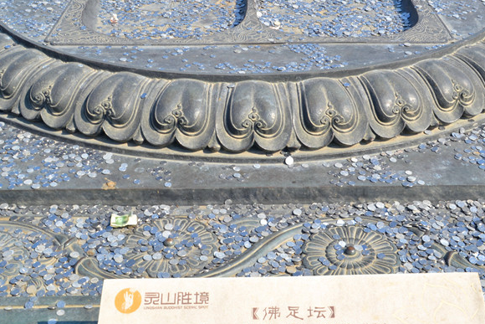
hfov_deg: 38.4
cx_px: 255
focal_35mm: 52
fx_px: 696
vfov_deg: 26.0
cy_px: 108
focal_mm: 25
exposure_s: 1/25
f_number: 25
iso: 100
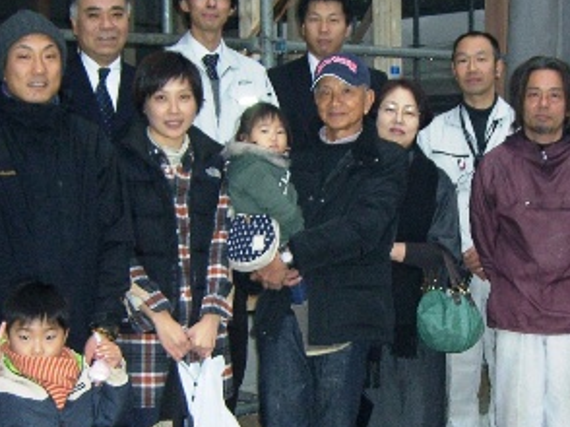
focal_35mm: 75
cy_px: 253
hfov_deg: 25.9
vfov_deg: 19.6
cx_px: 364
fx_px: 1234
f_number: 2.8
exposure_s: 1/60
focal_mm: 7.9
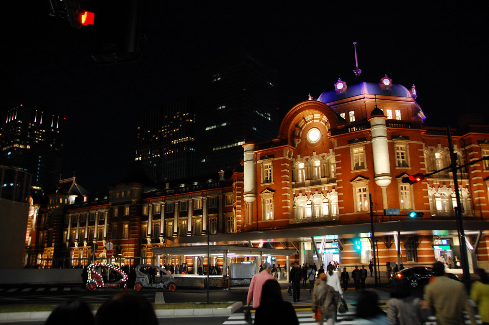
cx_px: 244
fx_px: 407
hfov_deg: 62.0
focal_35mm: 30
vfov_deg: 43.5
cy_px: 162
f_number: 3.8
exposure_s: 1/8
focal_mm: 20
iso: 800
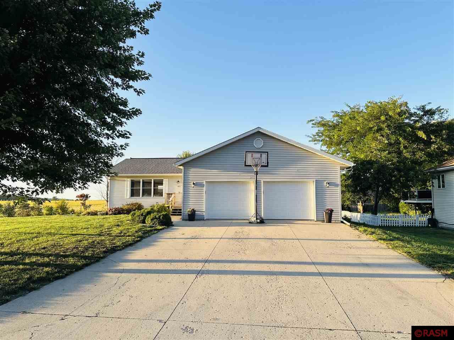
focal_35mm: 24
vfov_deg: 56.8
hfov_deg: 71.6
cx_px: 227
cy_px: 170
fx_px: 315
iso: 80
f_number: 1.78
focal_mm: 6.86
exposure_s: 1/1183
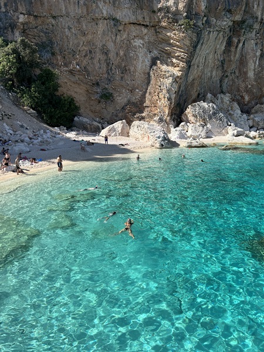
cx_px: 132
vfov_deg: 67.3
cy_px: 176
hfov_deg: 53.1
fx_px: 264
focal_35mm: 26
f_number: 1.5
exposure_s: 1/3968
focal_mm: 5.7
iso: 50
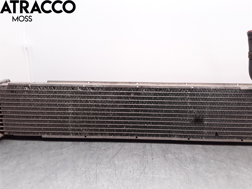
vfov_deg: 49.7
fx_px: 204
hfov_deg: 63.4
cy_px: 94
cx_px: 126
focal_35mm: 28
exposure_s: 1/100
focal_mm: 2.91
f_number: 1.9
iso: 100
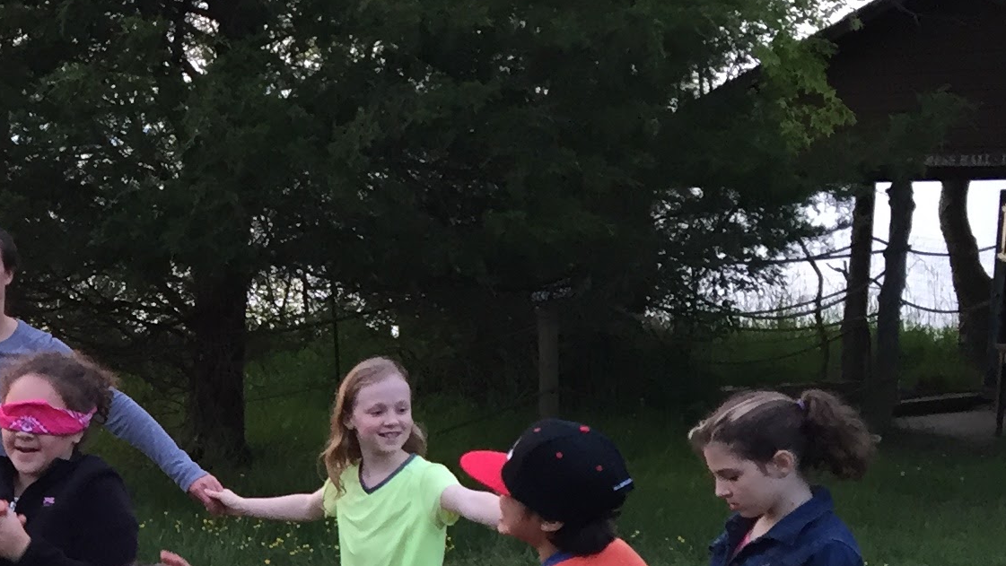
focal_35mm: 92
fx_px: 2455
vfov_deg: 12.8
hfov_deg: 21.2
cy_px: 686
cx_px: -261
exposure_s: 1/30
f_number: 2.2
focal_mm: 4.15
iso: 32
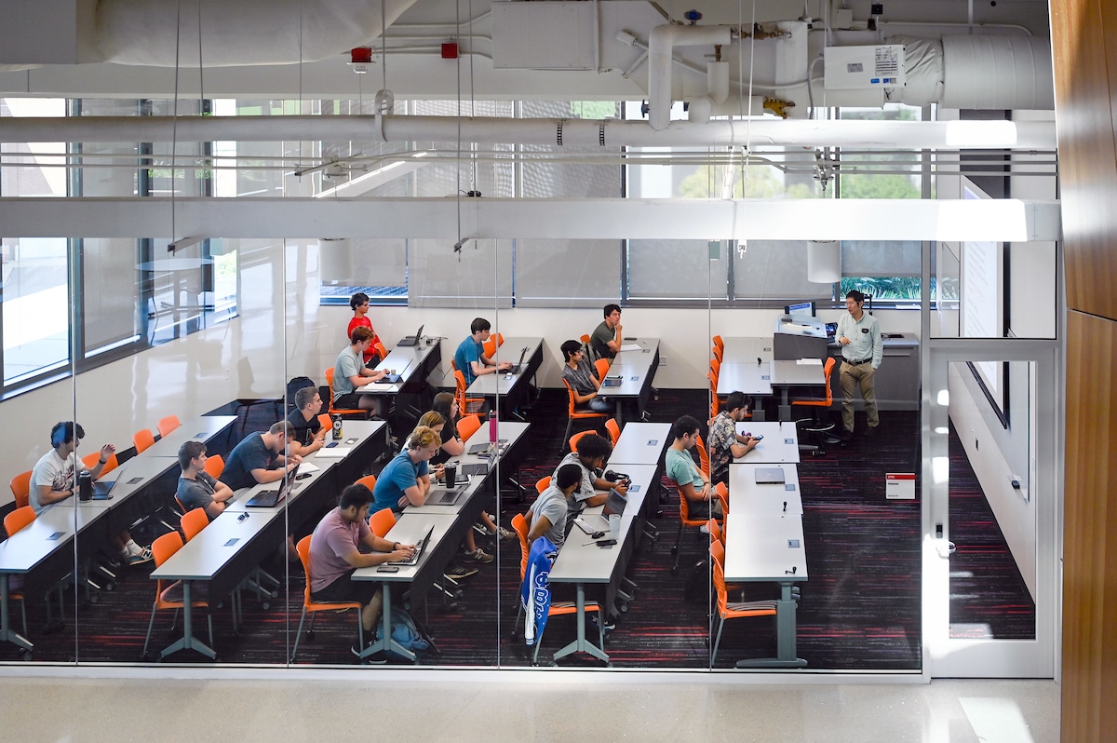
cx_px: 558
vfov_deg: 29.8
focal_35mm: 45
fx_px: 1395
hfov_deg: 43.6
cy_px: 372
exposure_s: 1/400
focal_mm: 45
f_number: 4
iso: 800
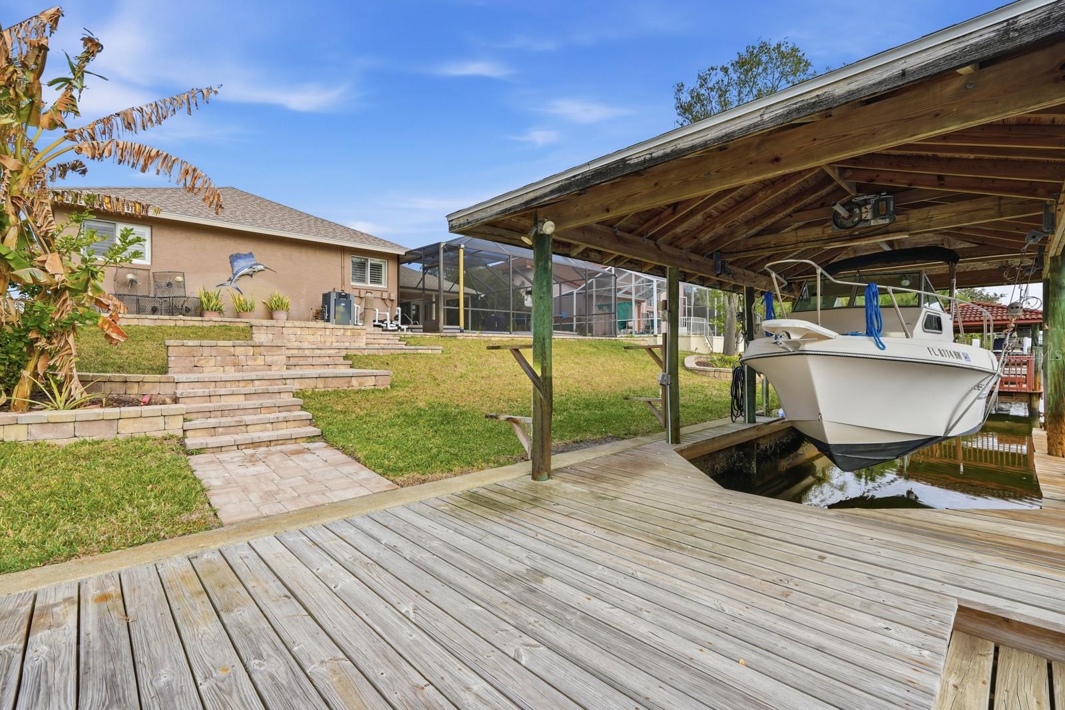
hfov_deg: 96.7
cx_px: 532
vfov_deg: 73.8
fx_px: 473
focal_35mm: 16
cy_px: 355
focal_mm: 16
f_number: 8
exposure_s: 1/4000
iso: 160
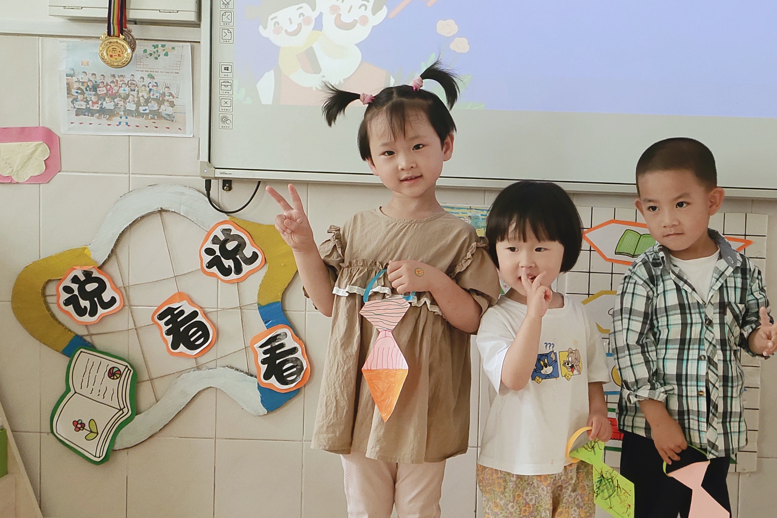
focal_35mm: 41
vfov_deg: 32.5
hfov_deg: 46.1
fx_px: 885
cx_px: 560
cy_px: 206
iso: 776
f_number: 1.79
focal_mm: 4.76
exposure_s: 1/100
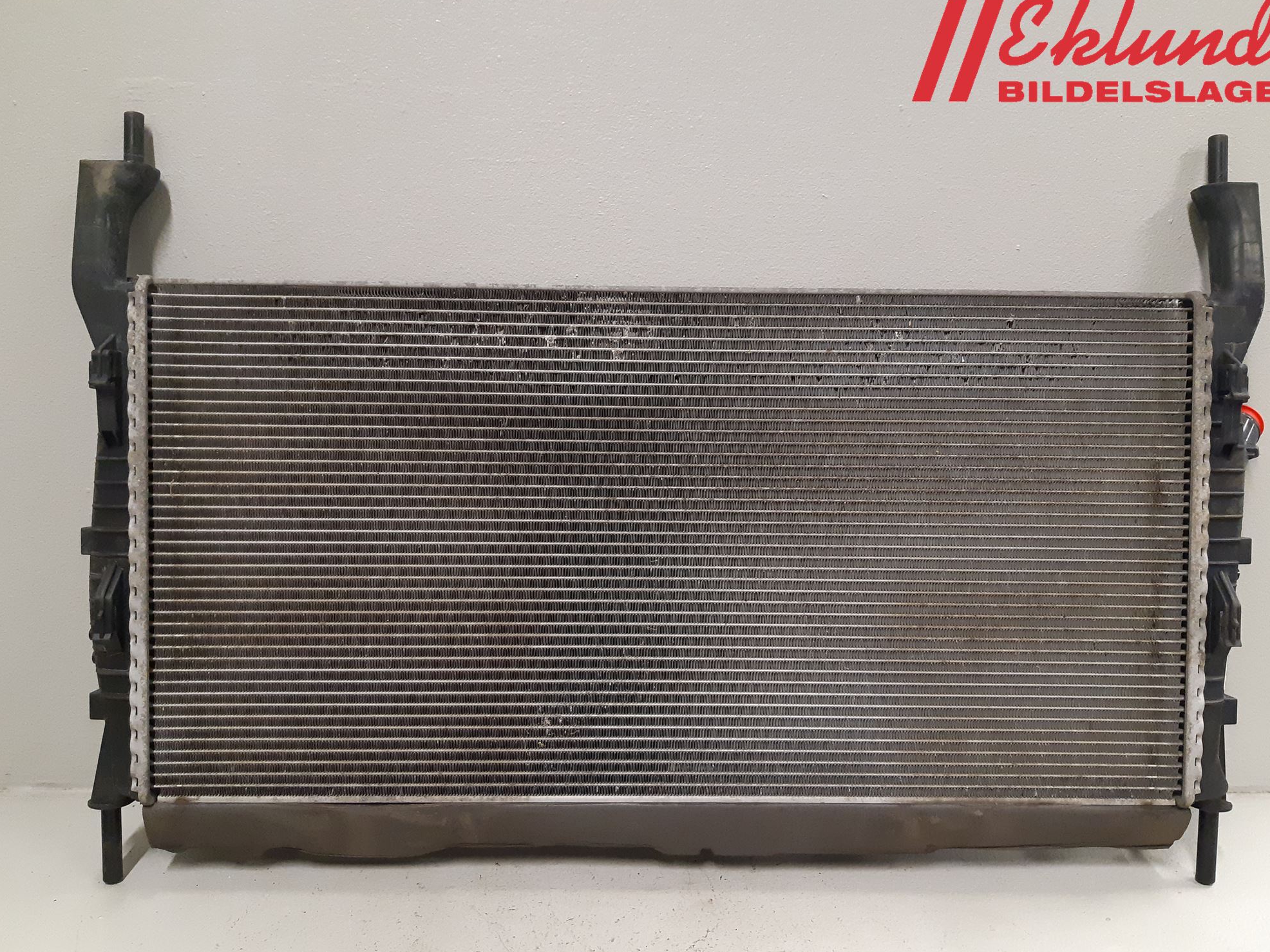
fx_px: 991
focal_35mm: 27
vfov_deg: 51.3
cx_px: 648
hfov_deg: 65.3
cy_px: 487
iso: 320
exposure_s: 1/50
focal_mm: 3.93
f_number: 1.7
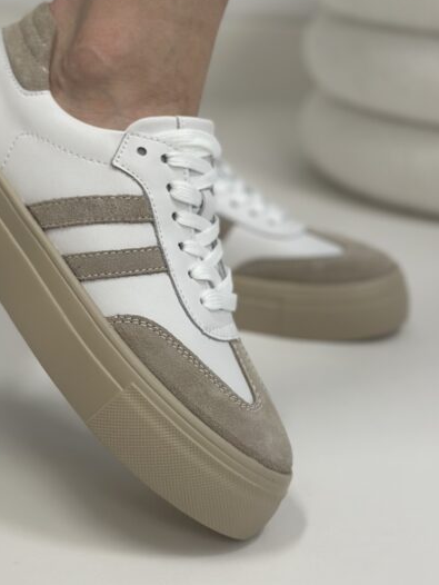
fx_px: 1233
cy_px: 179
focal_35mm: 73
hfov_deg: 20.1
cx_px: 134
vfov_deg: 26.5
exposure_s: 1/100
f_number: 1.78
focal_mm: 6.86
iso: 100
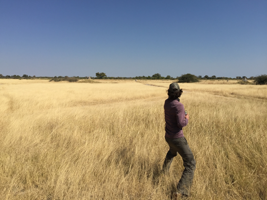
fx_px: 224
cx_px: 134
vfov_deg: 48.2
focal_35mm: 29
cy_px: 100
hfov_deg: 61.7
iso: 32
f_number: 2.2
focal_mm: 4.15
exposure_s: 1/3300
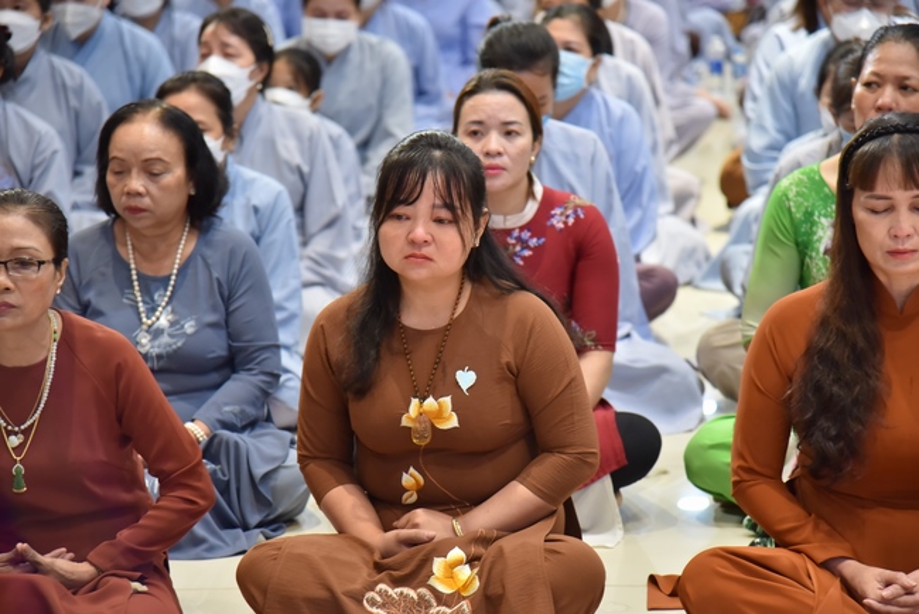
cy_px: 307
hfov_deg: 17.1
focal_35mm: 120
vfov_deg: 11.4
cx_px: 460
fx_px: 3065
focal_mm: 120
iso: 1250
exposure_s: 1/80
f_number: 4
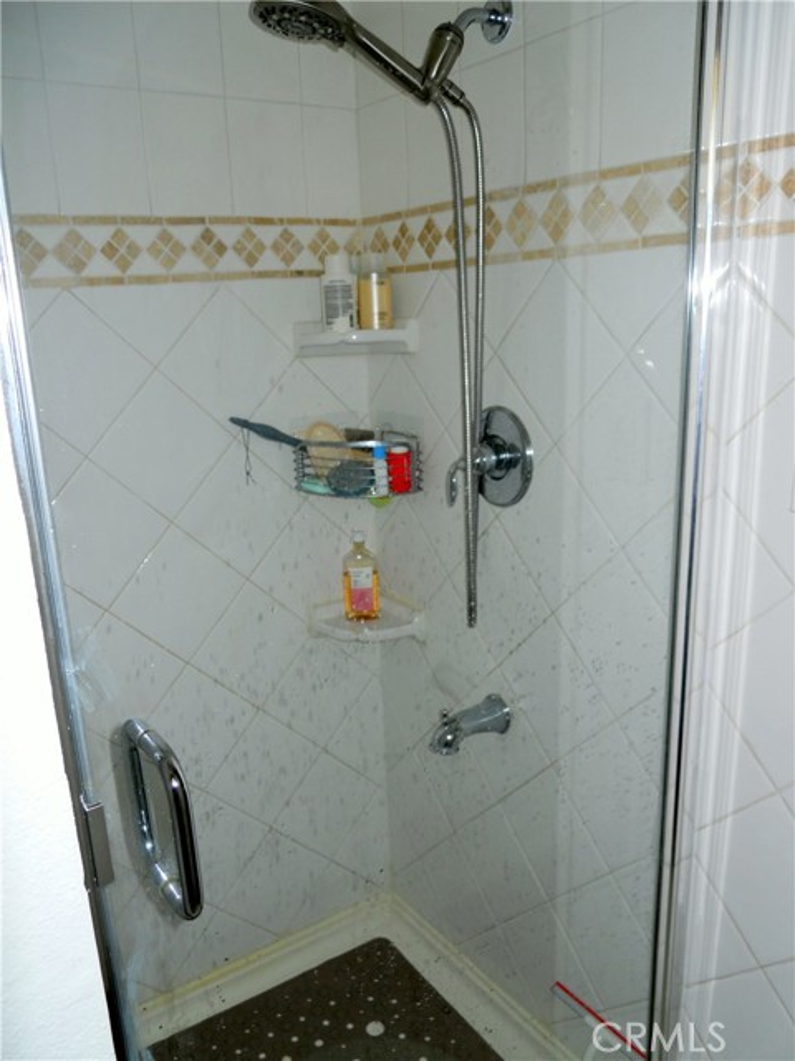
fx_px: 857
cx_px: 398
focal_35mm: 28
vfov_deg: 63.4
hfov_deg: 49.7
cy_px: 530
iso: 80
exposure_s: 1/25
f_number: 2.7
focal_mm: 5
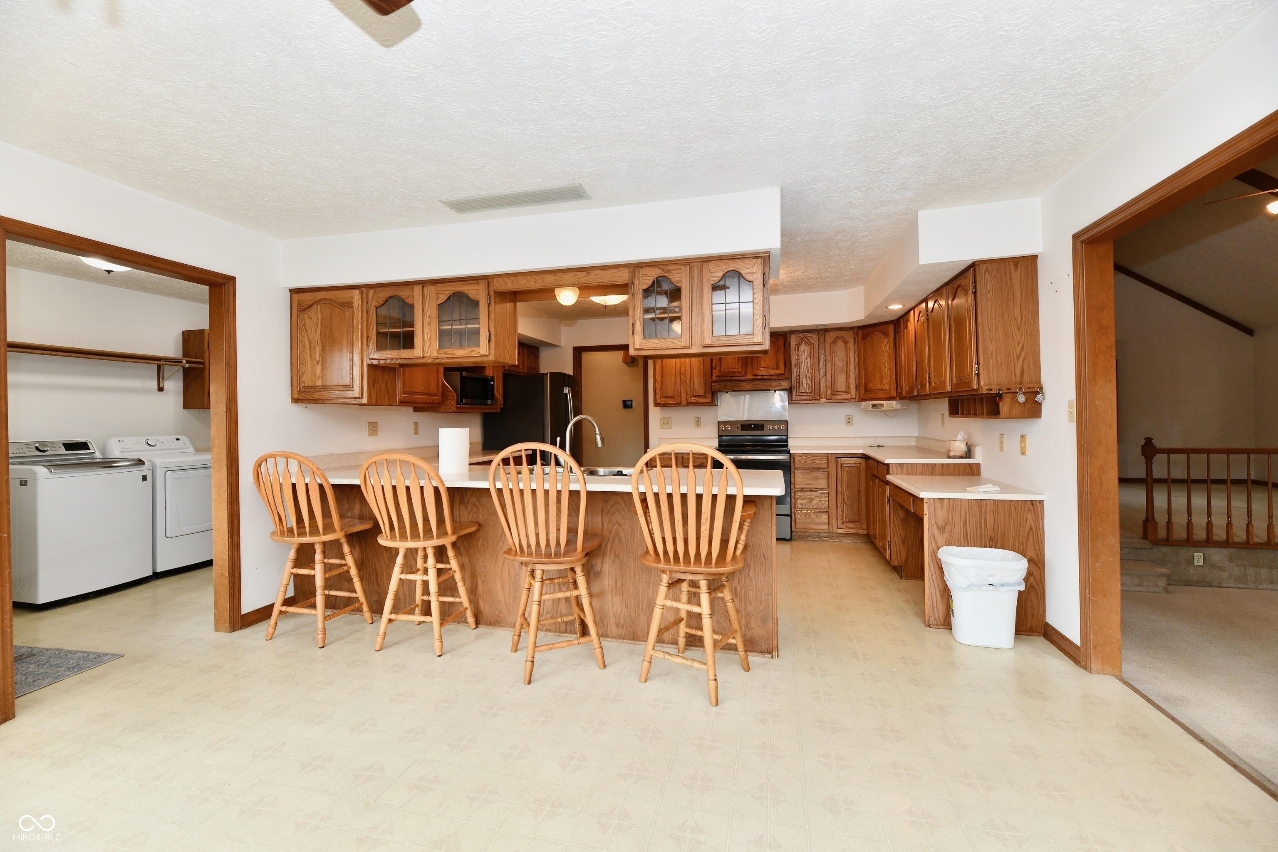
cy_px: 426
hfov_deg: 104.3
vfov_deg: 81.2
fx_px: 497
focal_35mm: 14
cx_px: 639
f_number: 7.1
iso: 640
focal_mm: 14
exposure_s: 1/200
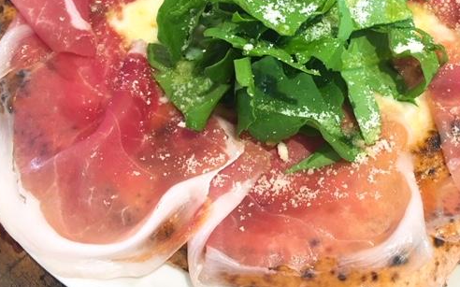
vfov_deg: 31.6
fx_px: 501
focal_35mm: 40
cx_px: 270
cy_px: 83
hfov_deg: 49.1
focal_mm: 4.2
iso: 200
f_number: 2.2
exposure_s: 1/24
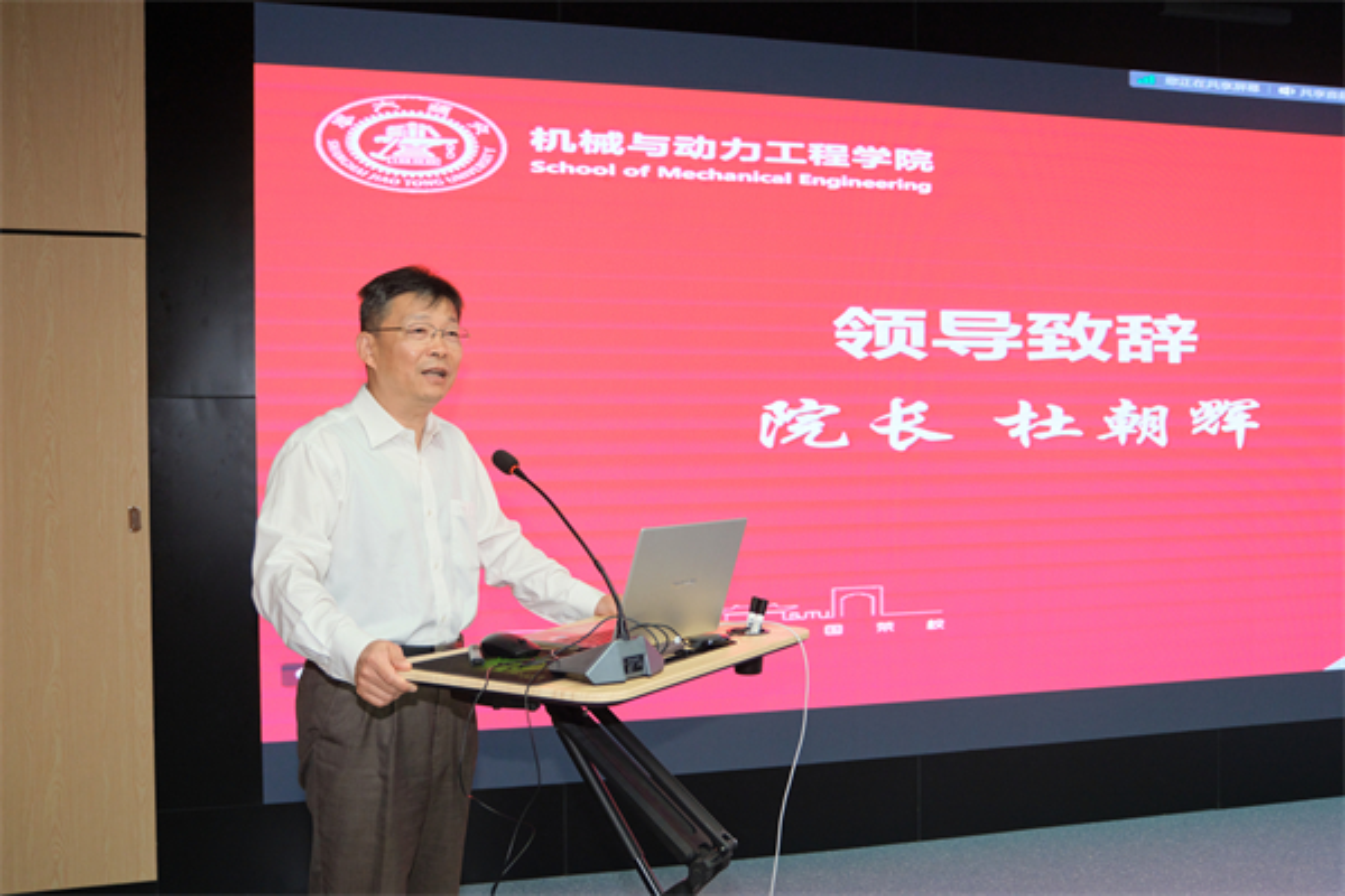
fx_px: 1233
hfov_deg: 57.2
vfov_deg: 40.0
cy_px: 448
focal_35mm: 33
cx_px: 672
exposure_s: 1/140
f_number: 2.8
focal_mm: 22
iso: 800
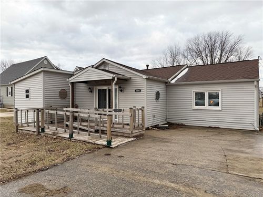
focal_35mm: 24
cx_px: 132
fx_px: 182
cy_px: 98
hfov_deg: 71.6
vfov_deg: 56.8
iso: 80
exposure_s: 1/467
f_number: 1.78
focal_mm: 6.76
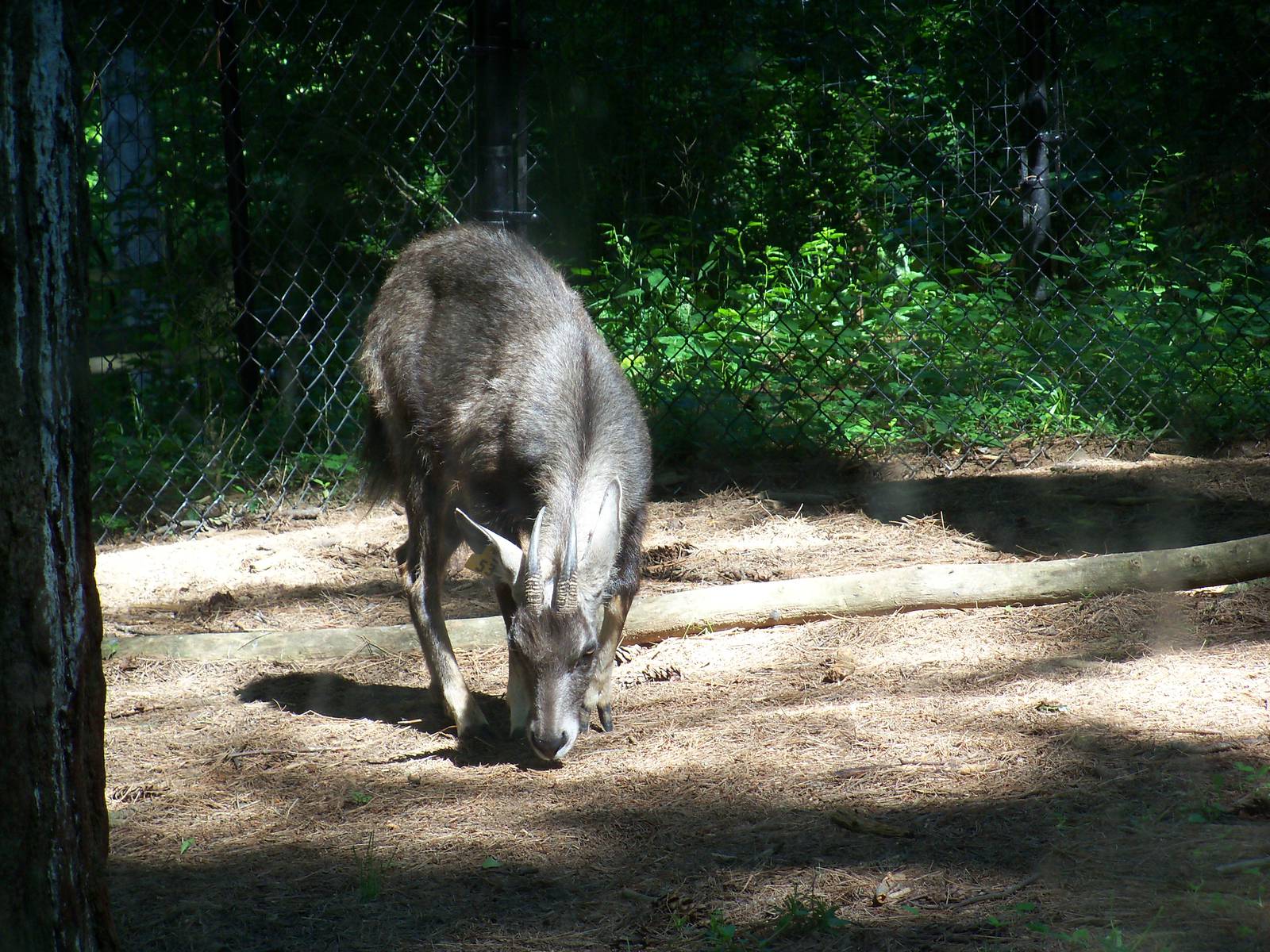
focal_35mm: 173
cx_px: 635
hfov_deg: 11.4
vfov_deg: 8.6
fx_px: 6347
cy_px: 476
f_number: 4.3
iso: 100
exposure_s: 1/60
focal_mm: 30.5
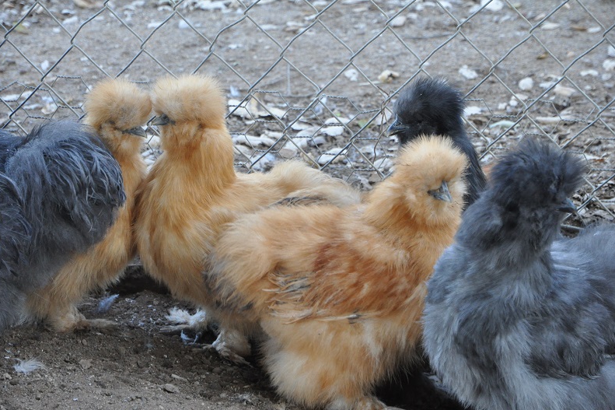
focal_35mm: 103
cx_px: 306
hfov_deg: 19.8
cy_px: 206
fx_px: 1759
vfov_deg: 13.3
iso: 1600
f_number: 5.6
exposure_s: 1/50
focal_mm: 68
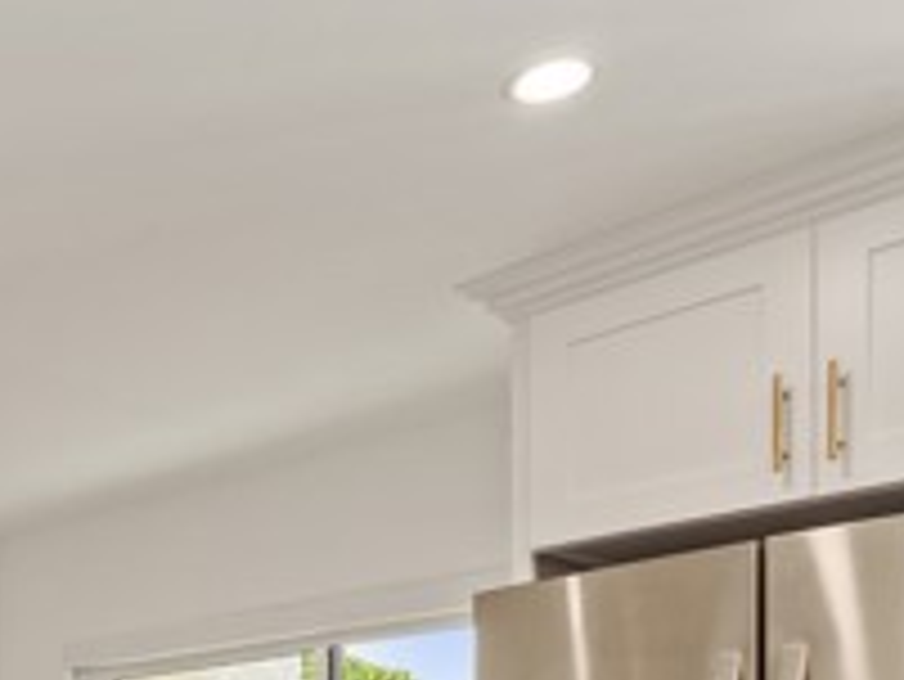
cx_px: -153
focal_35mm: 52
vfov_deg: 24.5
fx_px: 1359
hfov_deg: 31.5
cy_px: 885
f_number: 11
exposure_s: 1/10
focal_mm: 17
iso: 1250
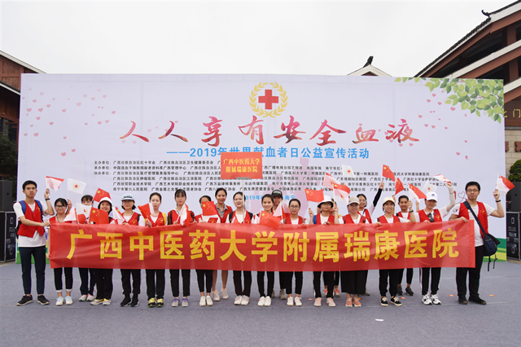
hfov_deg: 73.8
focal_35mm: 24
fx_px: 347
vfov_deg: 53.1
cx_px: 260
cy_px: 174
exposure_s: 1/1000
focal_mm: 24
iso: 1000
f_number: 4.5
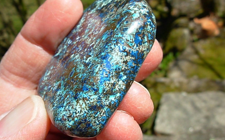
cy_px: 60
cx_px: 108
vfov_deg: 26.8
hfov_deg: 41.8
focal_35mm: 48
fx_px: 294
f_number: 4.9
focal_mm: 6.3
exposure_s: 1/512
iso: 50
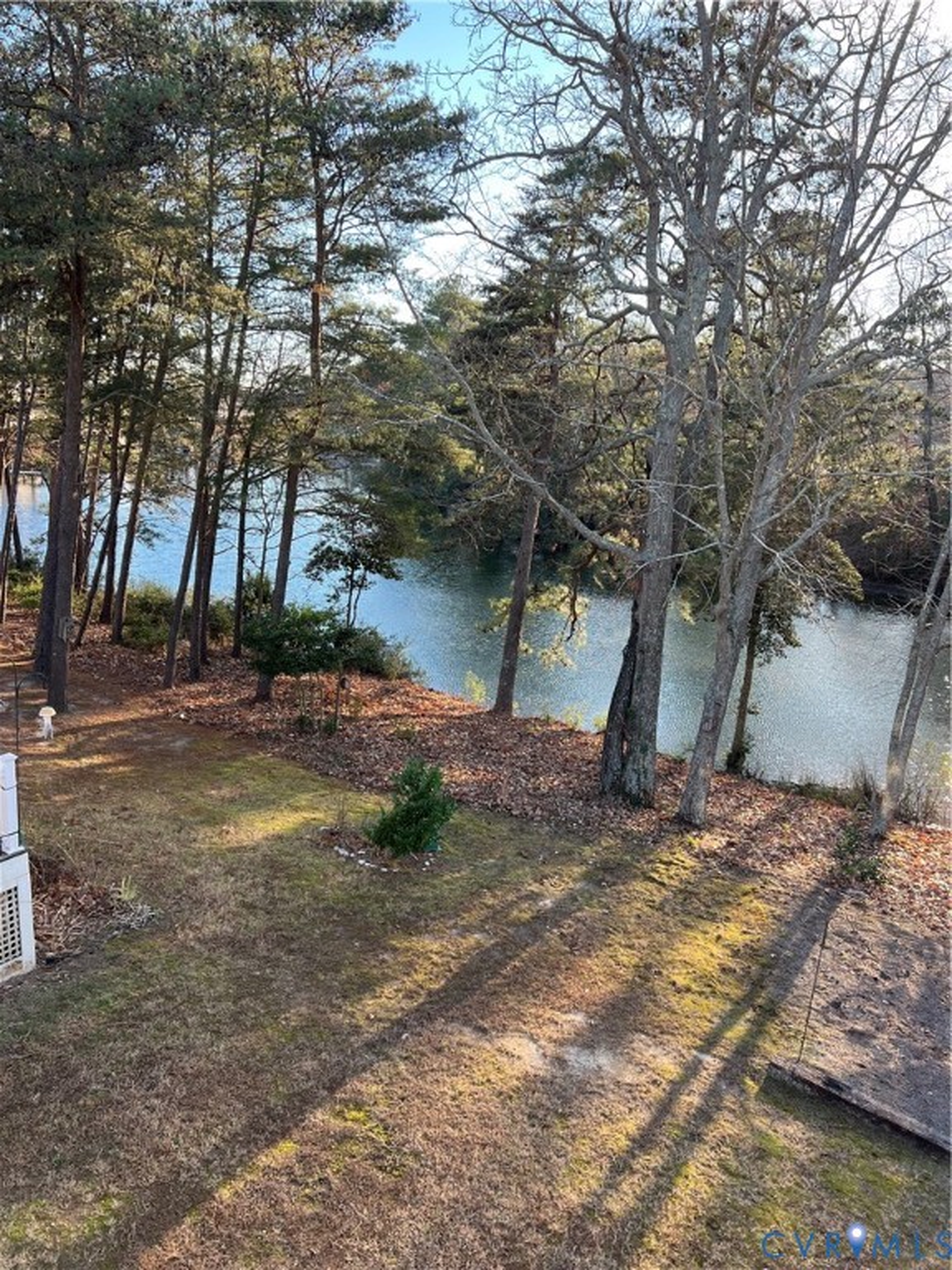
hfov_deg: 53.1
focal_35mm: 26
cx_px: 476
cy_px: 635
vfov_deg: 67.3
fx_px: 953
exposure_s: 1/374
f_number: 1.5
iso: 50
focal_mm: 5.7
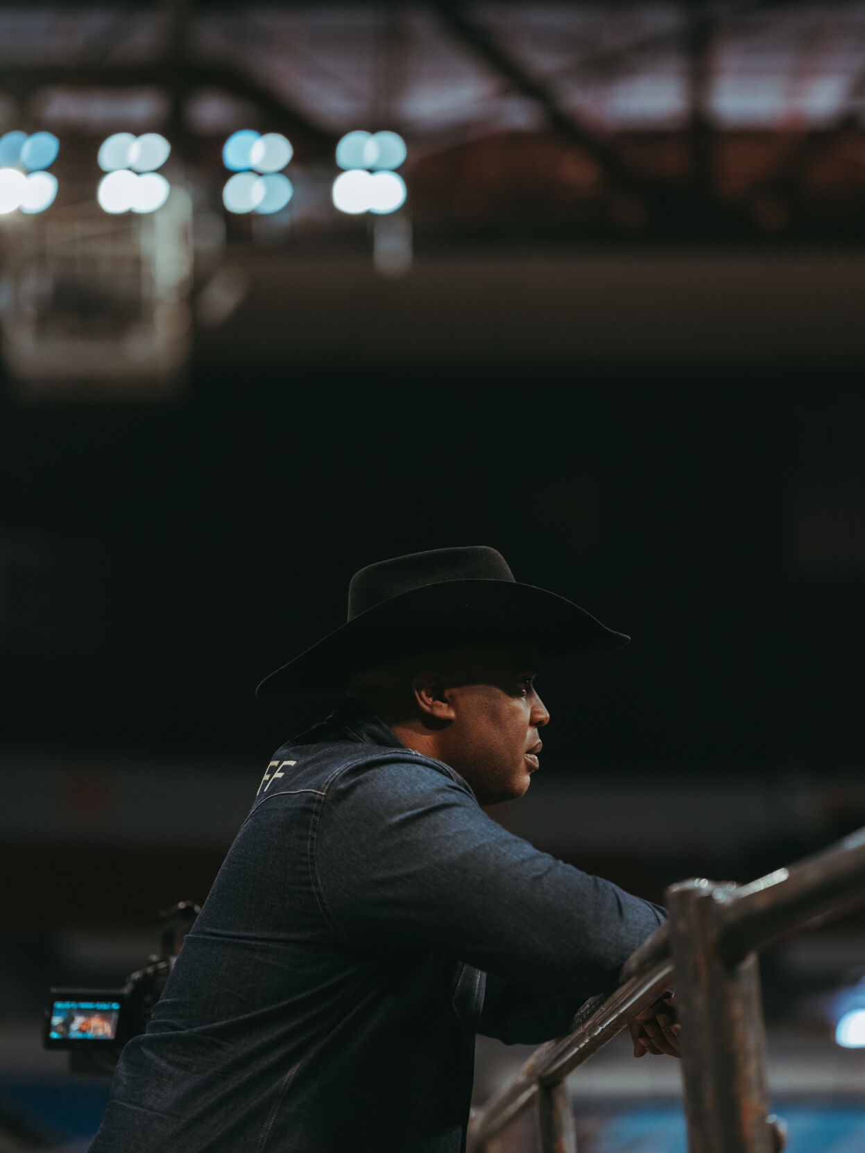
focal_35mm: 87
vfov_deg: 22.5
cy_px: 576
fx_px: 2899
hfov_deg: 17.0
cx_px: 432
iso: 1250
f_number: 2.2
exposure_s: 1/125
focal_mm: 110
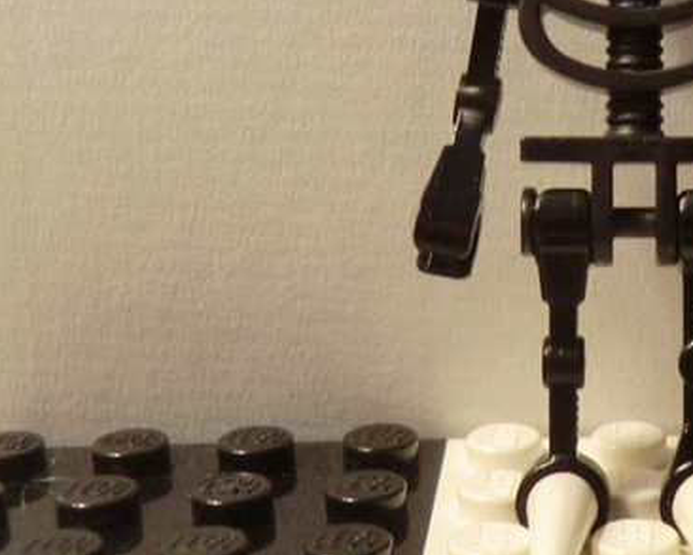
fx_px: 1682
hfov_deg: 22.5
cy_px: 116
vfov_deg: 18.6
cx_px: 661
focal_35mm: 82
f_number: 3.8
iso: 400
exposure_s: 1/60
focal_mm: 7.1
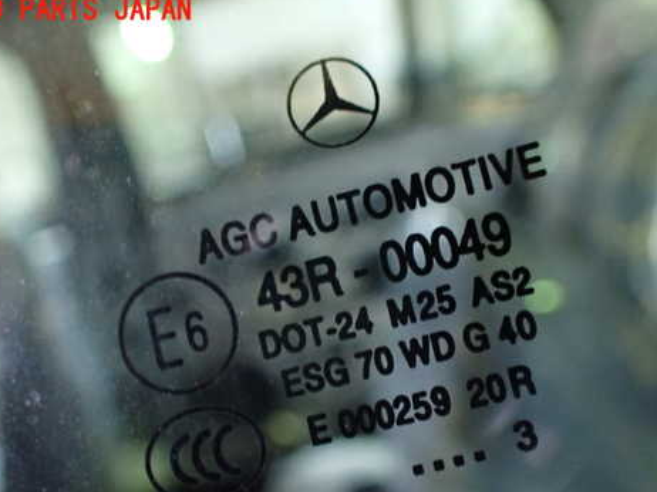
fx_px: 740
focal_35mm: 39
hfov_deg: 47.8
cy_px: 313
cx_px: 360
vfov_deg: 36.5
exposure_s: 1/30
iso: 1000
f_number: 2.3
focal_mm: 5.4
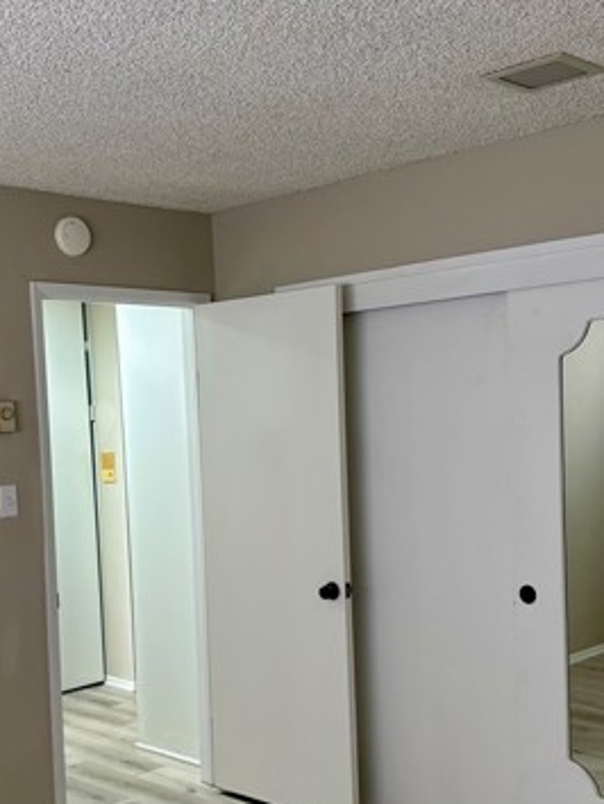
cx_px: 259
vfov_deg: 40.3
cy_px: 472
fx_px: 1092
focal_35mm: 47
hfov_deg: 30.9
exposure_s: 1/80
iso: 125
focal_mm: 5.96
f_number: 1.6
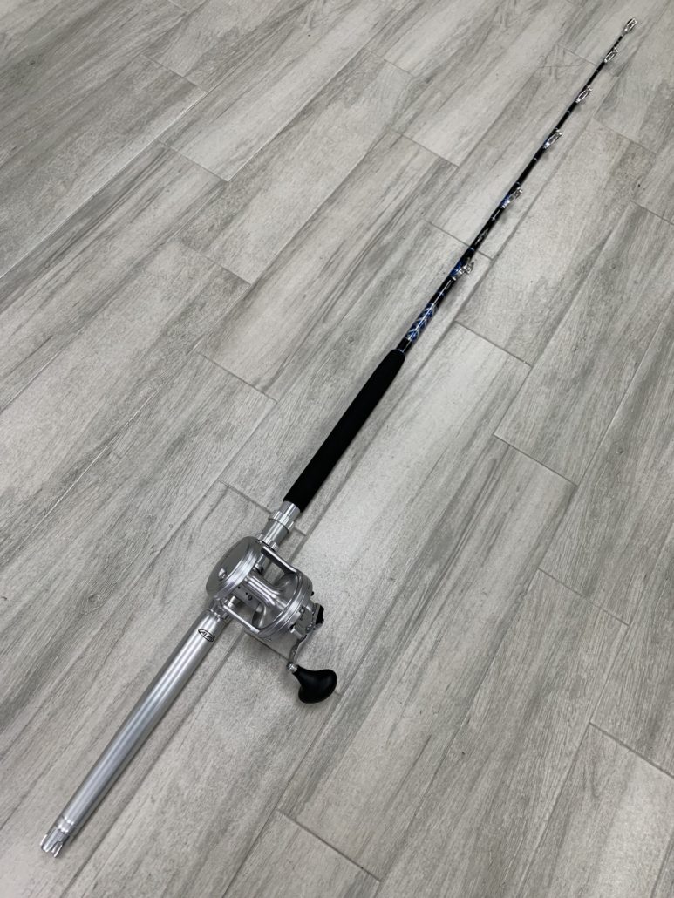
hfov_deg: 53.1
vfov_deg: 67.3
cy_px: 449
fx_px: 675
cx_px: 337
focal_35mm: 26
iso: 80
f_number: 1.8
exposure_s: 1/120
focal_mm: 4.25
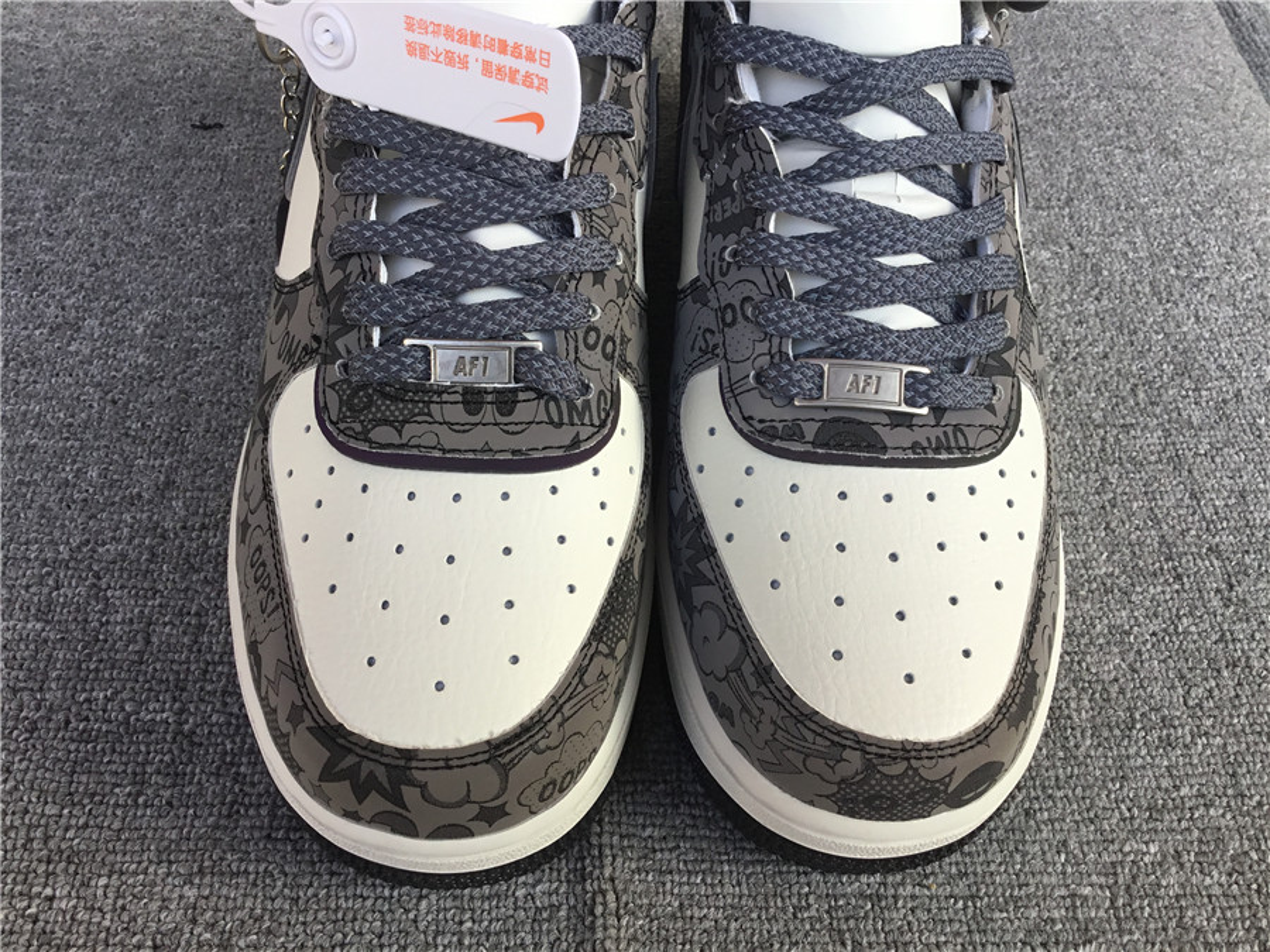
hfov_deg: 58.4
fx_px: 1137
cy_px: 476
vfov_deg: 45.4
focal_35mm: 31
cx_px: 635
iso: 25
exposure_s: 1/158
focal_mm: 3.3
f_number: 2.4
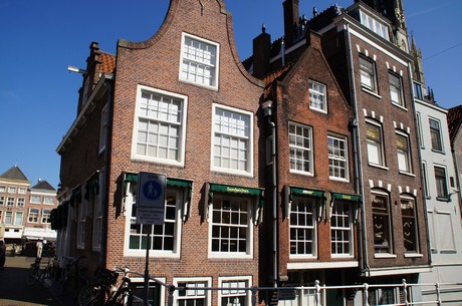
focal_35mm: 27
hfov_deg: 67.5
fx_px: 346
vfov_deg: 47.8
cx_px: 231
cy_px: 153
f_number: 11
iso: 100
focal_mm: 18
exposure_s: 1/200
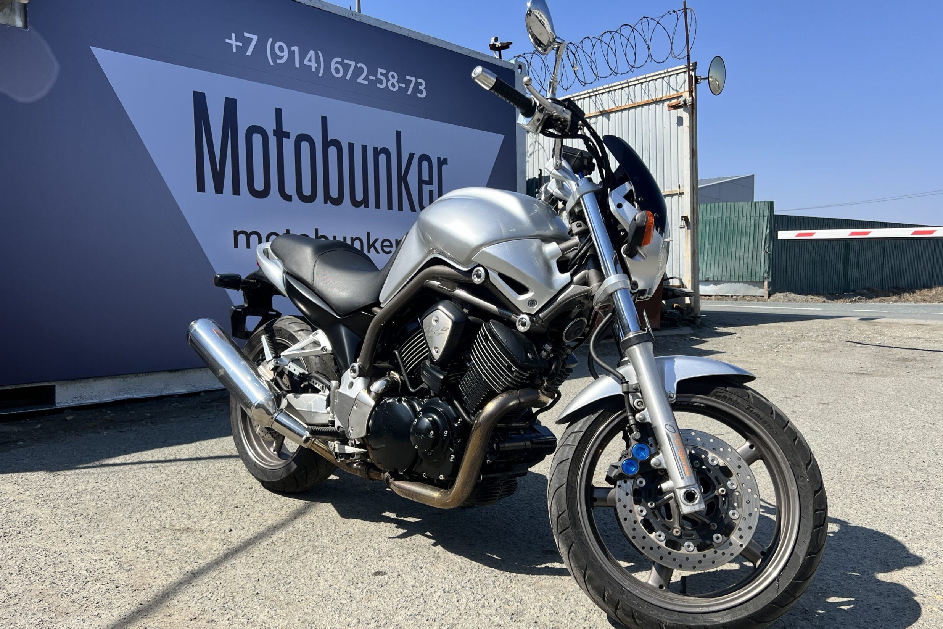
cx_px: 465
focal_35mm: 28
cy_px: 335
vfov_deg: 46.4
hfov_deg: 65.5
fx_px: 733
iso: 50
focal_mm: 5.7
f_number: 1.5
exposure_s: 1/3077
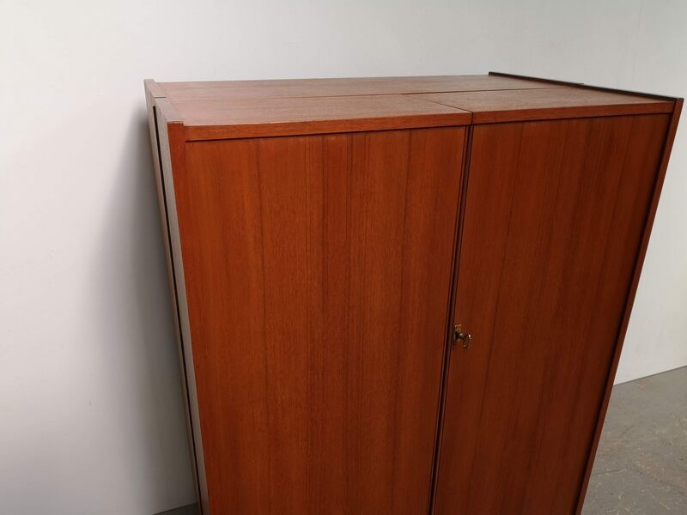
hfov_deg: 65.3
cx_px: 344
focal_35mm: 27
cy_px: 258
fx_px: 536
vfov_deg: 51.4
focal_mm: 5.58
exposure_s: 1/60
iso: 50
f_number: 1.8
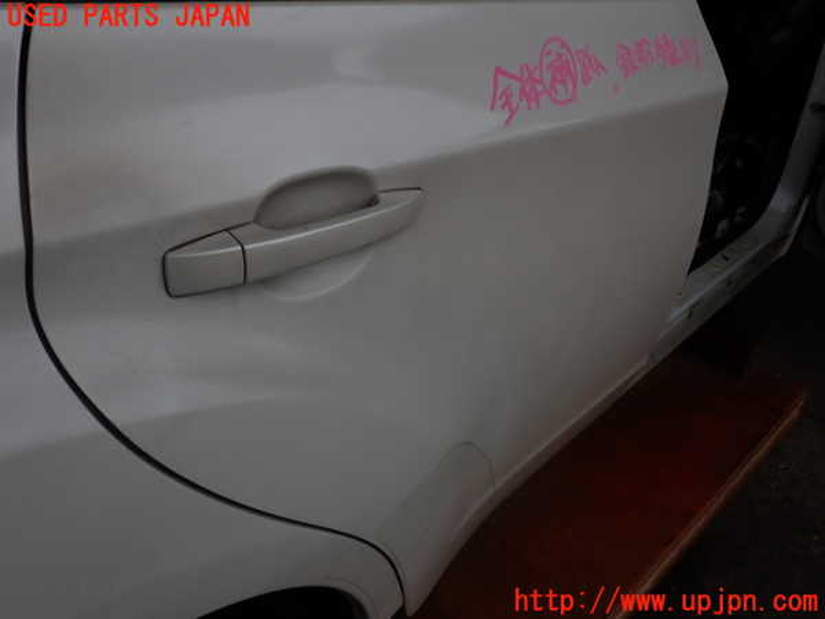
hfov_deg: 60.0
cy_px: 310
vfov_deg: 46.8
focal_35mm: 30
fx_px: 715
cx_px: 412
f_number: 3.2
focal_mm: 5.4
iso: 100
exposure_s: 1/640
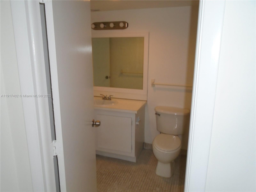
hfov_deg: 67.3
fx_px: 192
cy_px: 96
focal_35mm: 26
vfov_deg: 53.1
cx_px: 128
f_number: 3.2
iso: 200
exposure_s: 1/30
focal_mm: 4.6
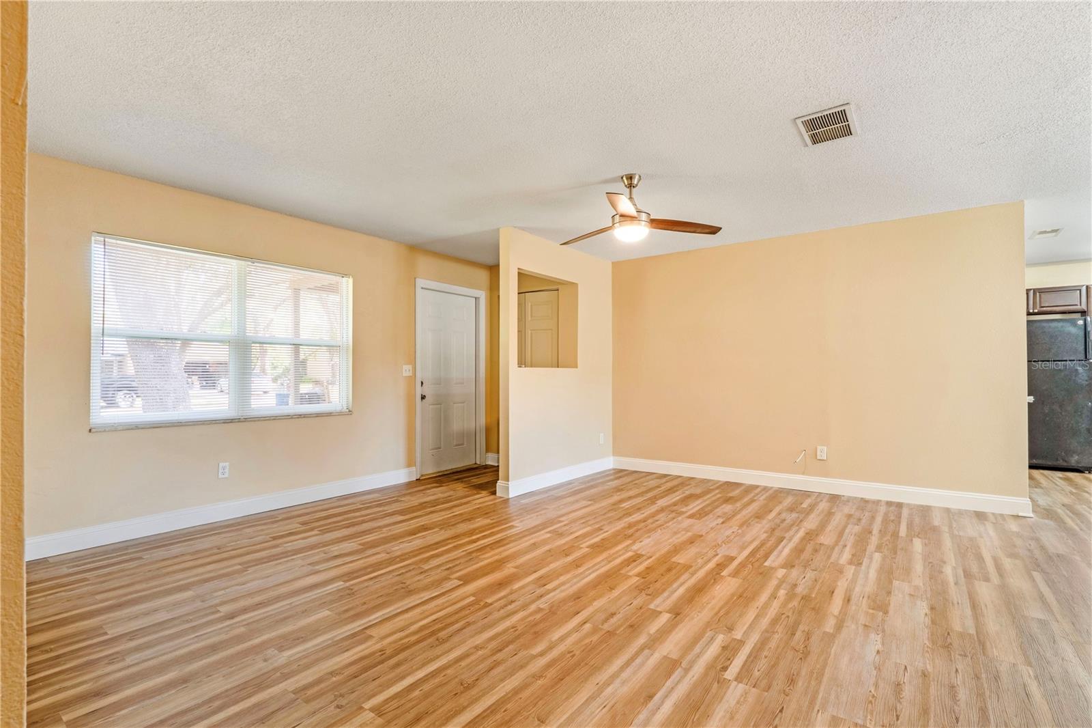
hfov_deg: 95.0
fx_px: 500
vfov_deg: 72.0
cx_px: 546
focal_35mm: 16
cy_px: 364
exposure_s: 1/80
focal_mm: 11
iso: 250
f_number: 9
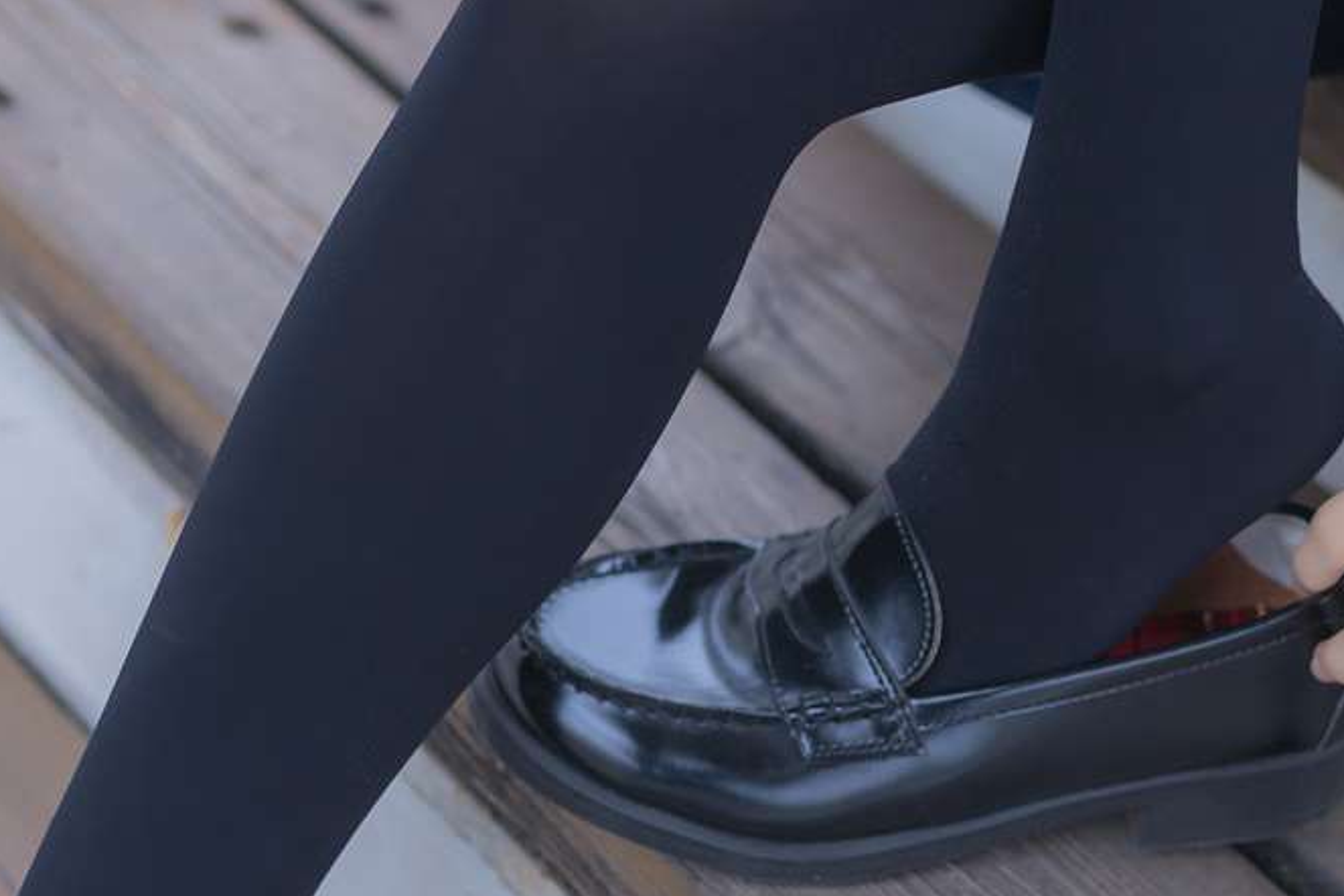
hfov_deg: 21.4
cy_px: 724
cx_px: 874
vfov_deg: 14.3
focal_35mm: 95
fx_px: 3546
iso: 100
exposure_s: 1/320
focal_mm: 35
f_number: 2
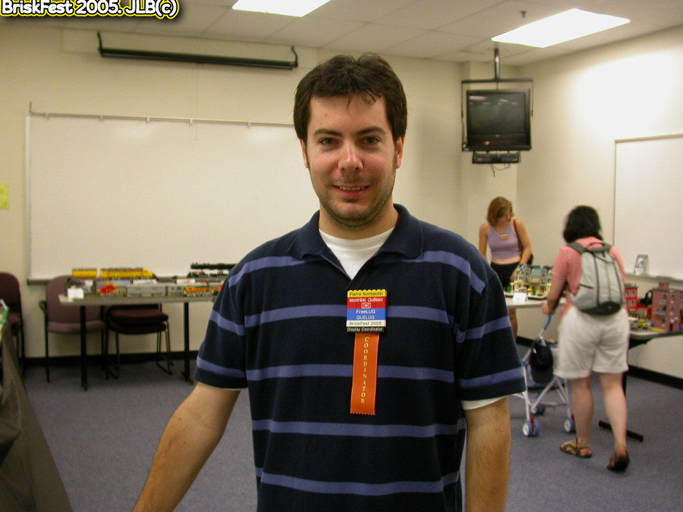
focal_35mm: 39
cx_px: 345
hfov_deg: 47.9
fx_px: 769
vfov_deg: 36.8
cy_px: 258
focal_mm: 7.85
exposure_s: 1/16.1
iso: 100
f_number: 2.6
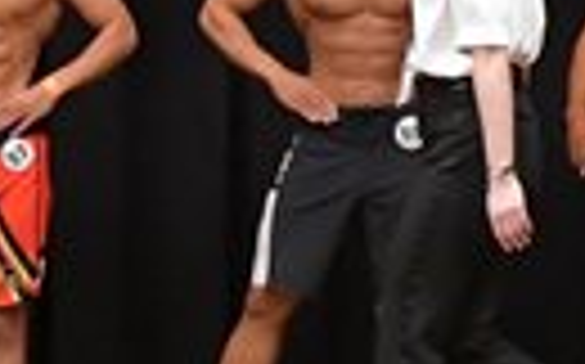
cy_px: 99
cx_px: 704
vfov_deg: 2.3
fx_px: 8984
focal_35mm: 564
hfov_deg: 3.7
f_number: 5.6
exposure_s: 1/400
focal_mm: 62
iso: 6400
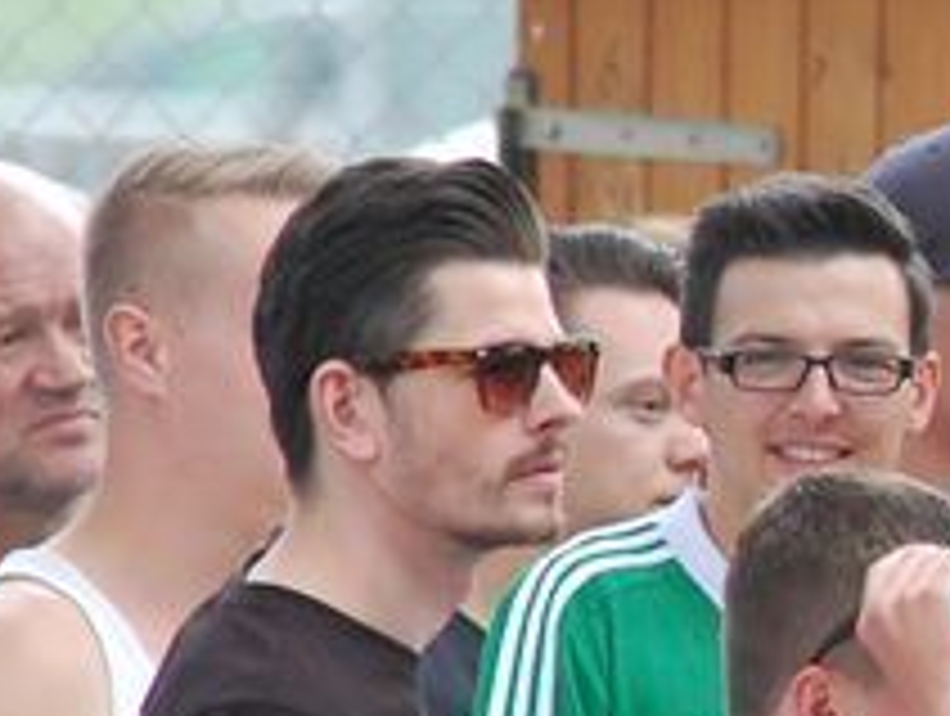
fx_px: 31862
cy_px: 588
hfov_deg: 1.7
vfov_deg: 1.3
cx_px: 2040
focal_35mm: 1159
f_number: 4
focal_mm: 170
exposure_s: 1/800
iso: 800
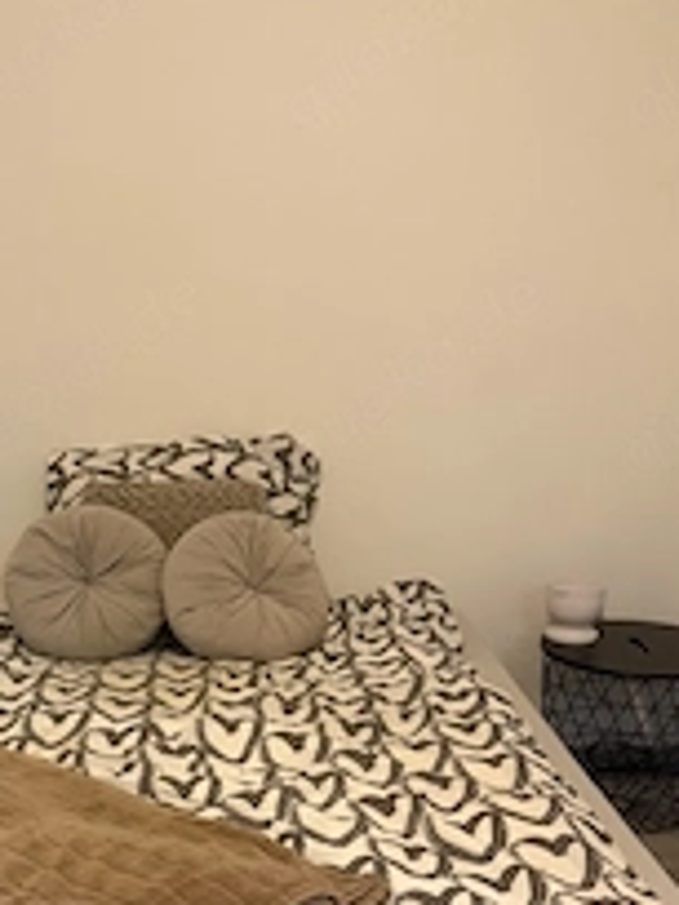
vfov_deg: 38.4
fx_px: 1229
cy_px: 767
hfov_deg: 30.4
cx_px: 169
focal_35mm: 47
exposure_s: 1/50
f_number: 1.78
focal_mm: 6.76
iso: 320
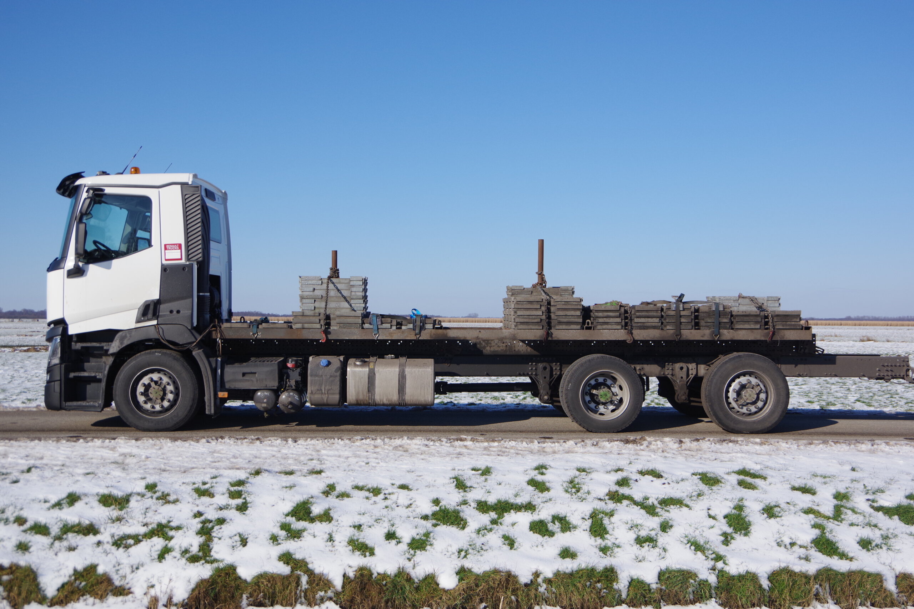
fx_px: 1066
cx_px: 457
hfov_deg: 46.4
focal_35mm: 42
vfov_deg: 31.9
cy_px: 304
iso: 200
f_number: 5
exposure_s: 1/1600
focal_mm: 28
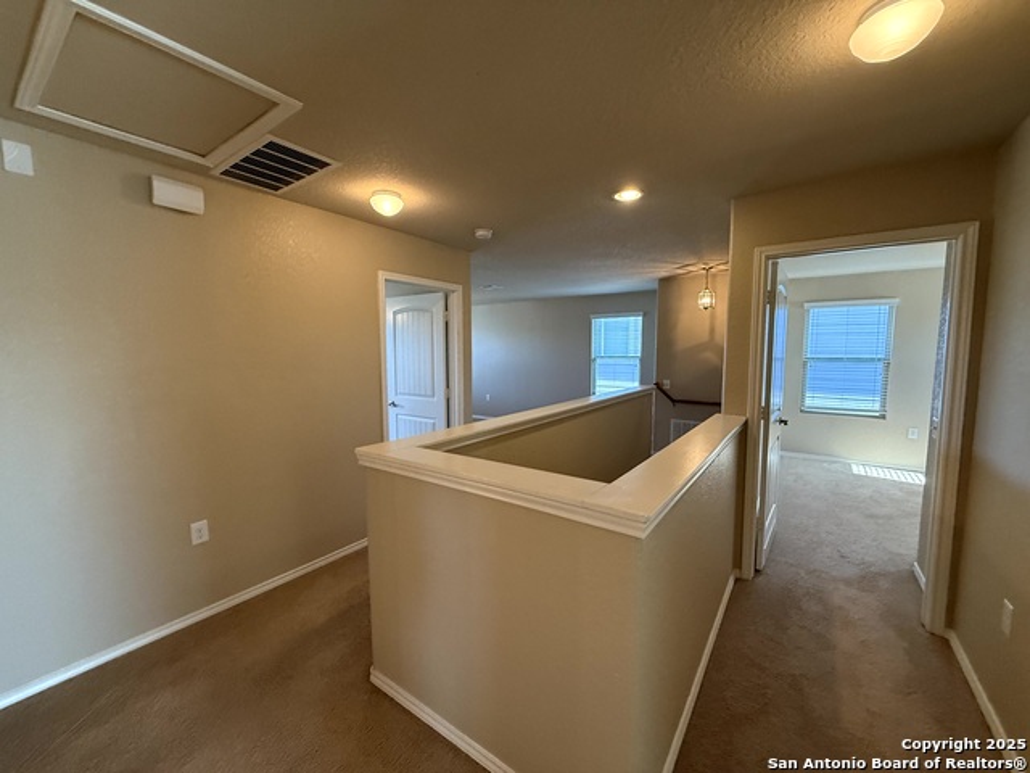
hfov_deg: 102.1
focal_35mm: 14
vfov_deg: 85.7
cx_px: 515
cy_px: 386
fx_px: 417
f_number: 2.2
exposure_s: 1/120
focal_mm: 2.22
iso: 400
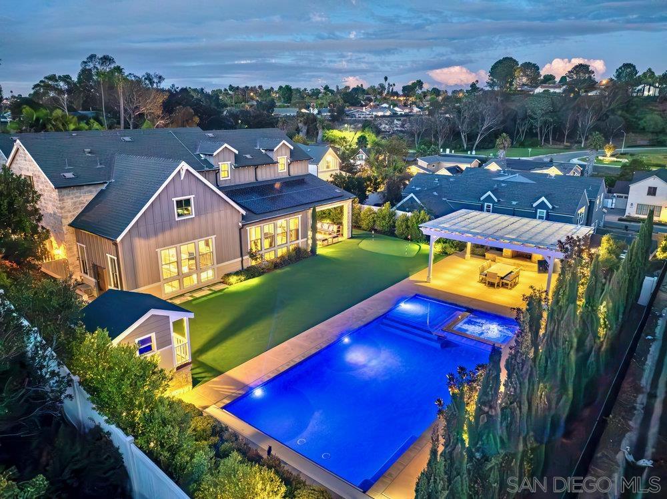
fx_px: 462
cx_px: 334
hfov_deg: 71.6
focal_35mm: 24
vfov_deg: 56.8
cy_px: 250
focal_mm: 12.29
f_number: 2.8
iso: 1230
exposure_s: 1/15
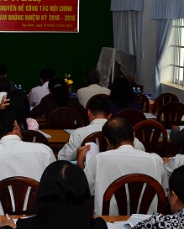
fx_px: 503
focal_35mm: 74
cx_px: -43
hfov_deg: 19.4
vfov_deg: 25.5
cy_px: 65
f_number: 4
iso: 125
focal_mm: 24
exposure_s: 1/160
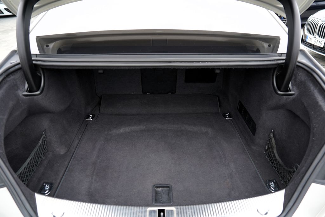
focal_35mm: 24
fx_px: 217
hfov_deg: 73.7
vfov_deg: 53.1
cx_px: 162
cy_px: 108
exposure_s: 1/40
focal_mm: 24
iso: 100
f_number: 3.2
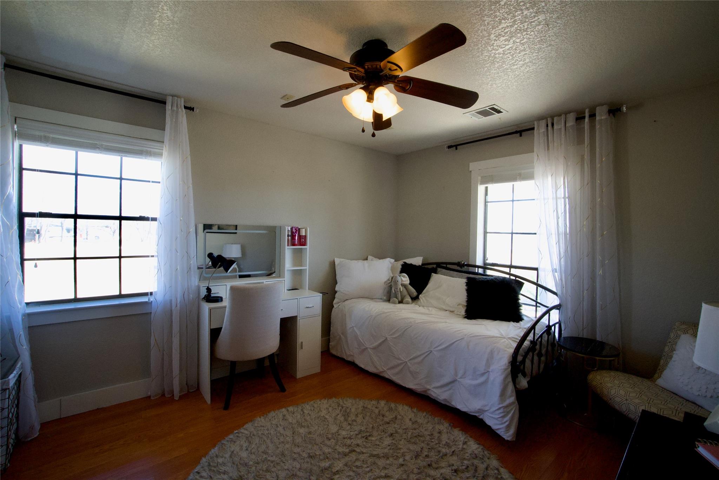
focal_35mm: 15
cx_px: 360
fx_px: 300
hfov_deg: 100.4
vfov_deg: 77.3
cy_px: 240
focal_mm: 10
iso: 2000
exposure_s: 1/50
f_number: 14
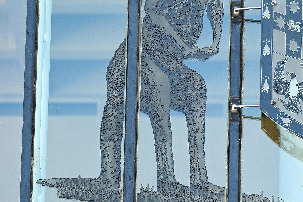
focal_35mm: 359
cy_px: 63
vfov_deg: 3.8
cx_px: 360
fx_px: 3021
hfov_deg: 5.7
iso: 320
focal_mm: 135
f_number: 2.8
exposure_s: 1/500
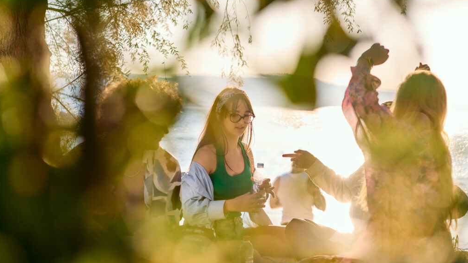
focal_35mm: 90
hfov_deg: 23.7
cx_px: 234
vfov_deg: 13.4
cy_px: 122
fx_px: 1117
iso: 160
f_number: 3.2
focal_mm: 85
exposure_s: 1/1000
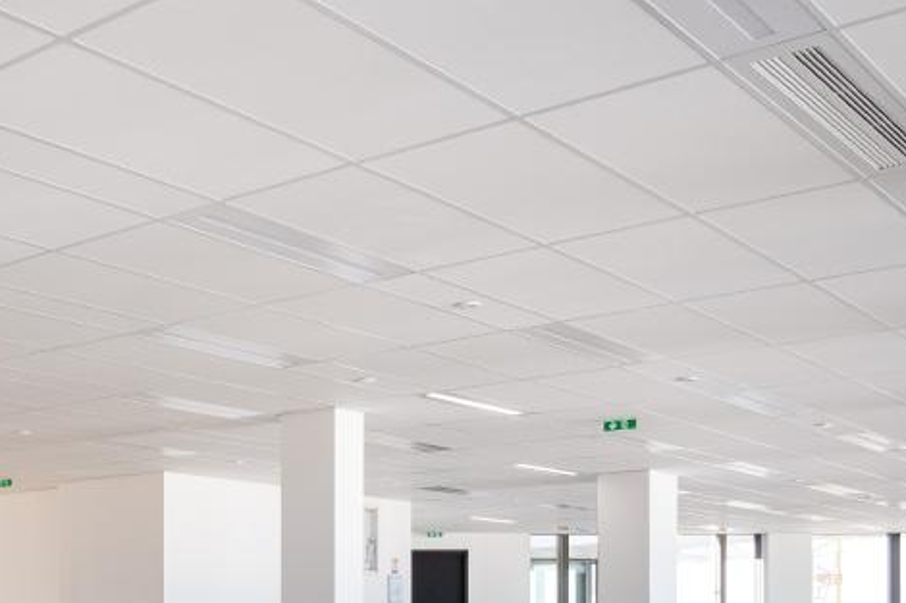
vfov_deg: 26.3
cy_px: 573
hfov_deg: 37.8
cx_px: 102
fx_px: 1233
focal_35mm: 49
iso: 200
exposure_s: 1/30
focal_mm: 12
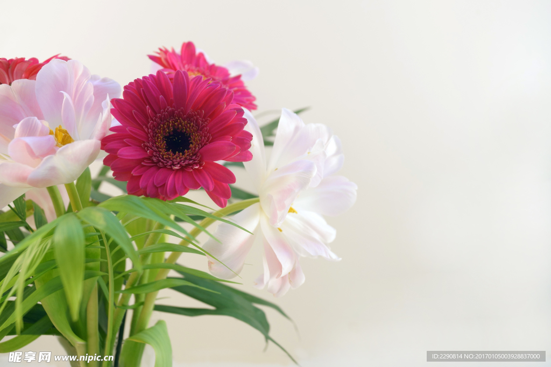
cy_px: 184
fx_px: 643
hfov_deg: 46.4
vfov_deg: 31.9
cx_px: 276
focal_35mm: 42
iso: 400
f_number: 5.6
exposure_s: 1/13
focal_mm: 28
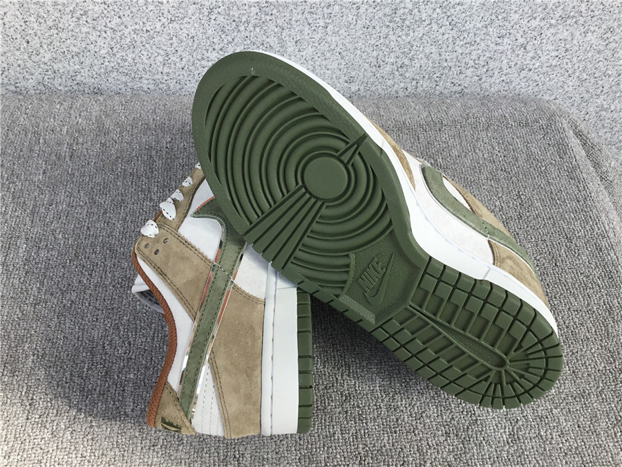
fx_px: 557
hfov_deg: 58.4
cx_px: 311
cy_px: 234
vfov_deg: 45.4
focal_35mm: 31
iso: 25
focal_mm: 3.3
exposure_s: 1/455
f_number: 2.4
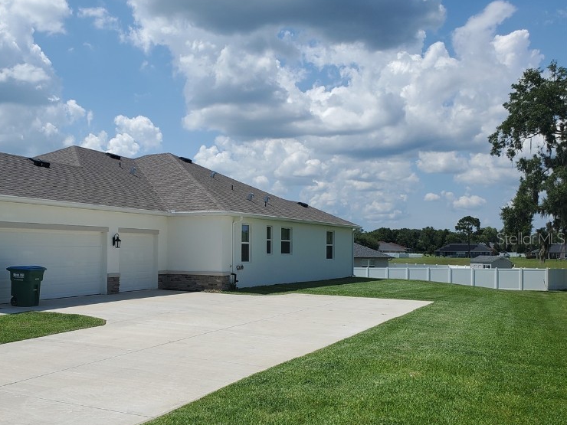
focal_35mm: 36
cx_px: 176
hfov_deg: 50.2
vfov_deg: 39.6
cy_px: 238
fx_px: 590
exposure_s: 1/2701
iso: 50
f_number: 2.4
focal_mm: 4.3
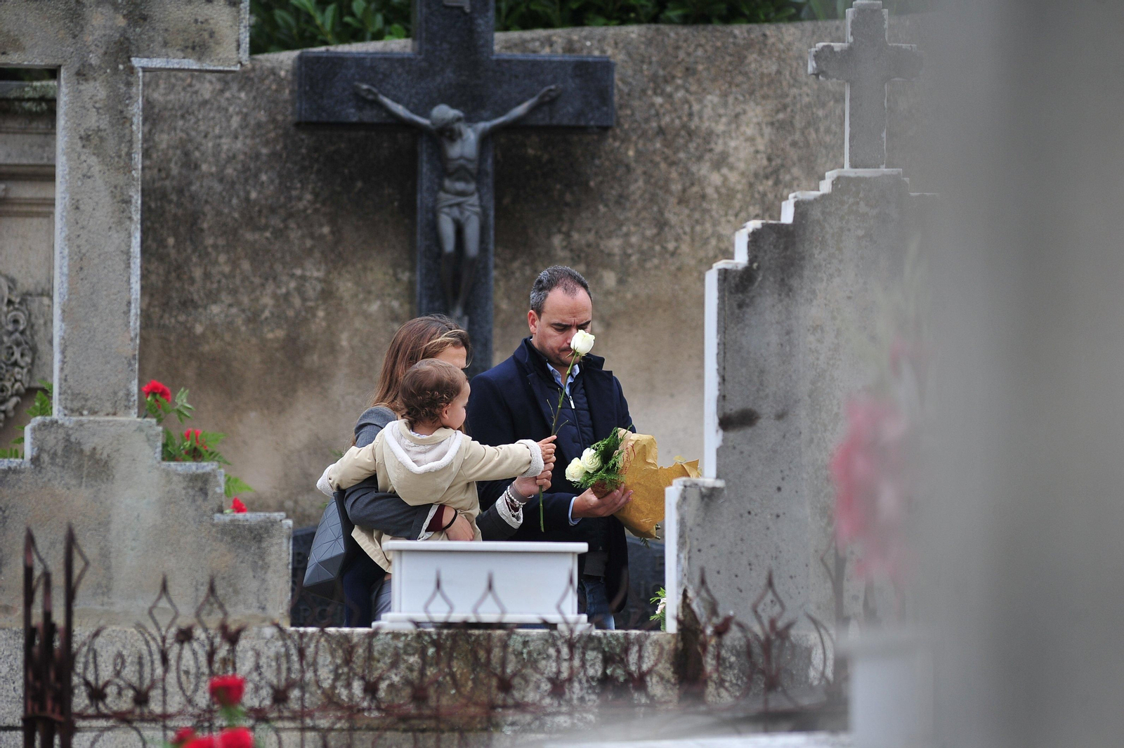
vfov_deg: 4.6
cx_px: 562
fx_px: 9361
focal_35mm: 300
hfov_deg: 6.9
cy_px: 374
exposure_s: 1/1600
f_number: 3.5
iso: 500
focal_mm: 300
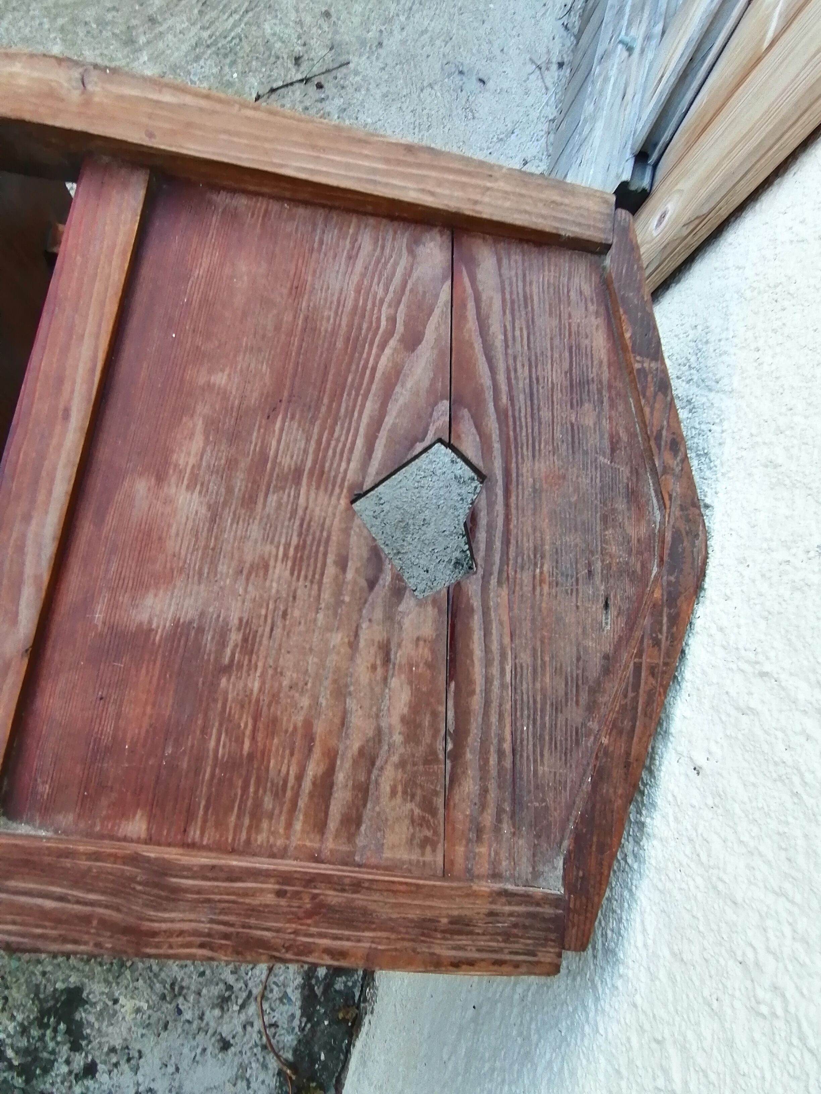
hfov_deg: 61.1
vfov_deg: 76.4
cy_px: 547
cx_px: 410
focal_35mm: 22
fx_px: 696
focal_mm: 1.78
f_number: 2.4
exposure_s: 1/50
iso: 100
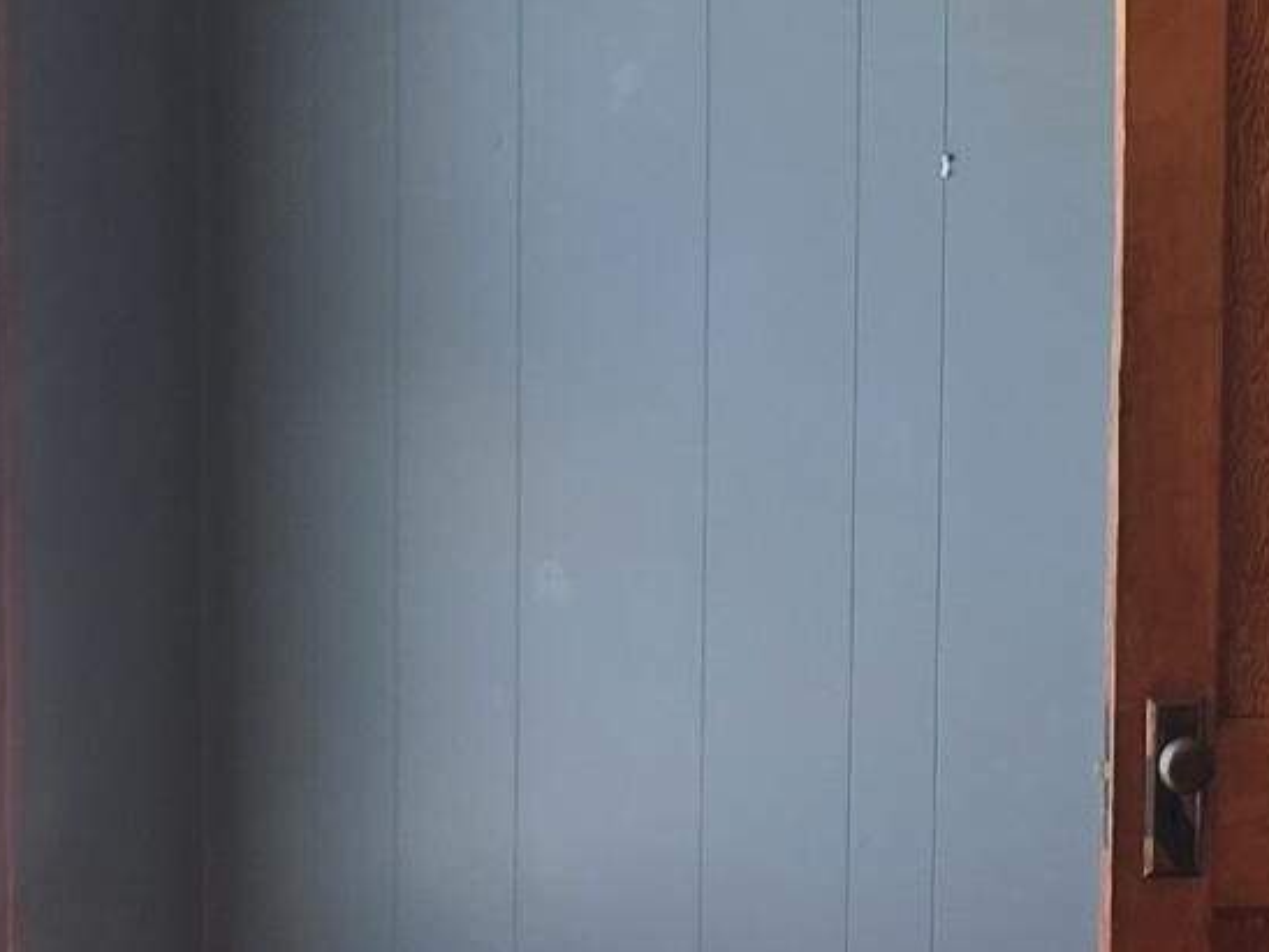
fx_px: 4619
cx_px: 1369
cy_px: 544
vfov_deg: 11.8
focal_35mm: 126
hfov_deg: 15.3
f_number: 1.7
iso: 40
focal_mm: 6.3
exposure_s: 1/120
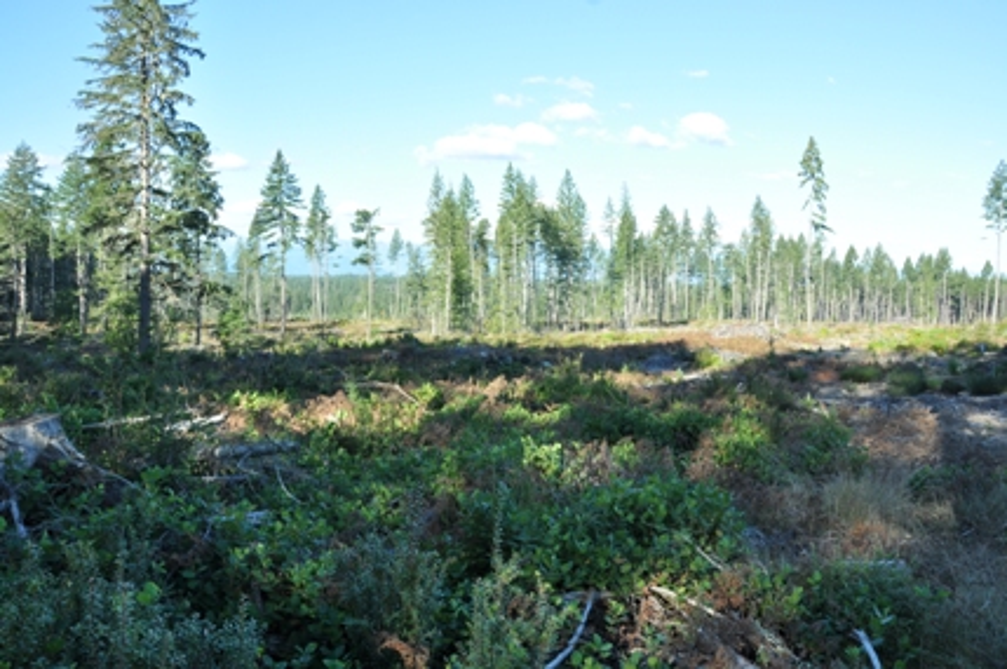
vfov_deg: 47.8
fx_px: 754
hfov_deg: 67.4
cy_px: 334
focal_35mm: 27
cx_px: 504
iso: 200
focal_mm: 18
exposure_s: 1/80
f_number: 9
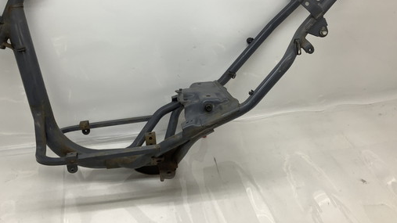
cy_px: 49
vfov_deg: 29.1
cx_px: 171
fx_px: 421
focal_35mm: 40
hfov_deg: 50.3
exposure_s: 1/120
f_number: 2.4
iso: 32
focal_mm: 3.3
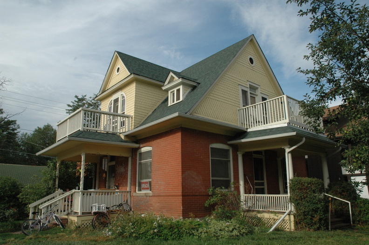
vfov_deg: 47.8
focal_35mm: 27
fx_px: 276
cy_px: 122
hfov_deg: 67.4
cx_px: 184
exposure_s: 1/500
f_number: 11
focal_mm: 18
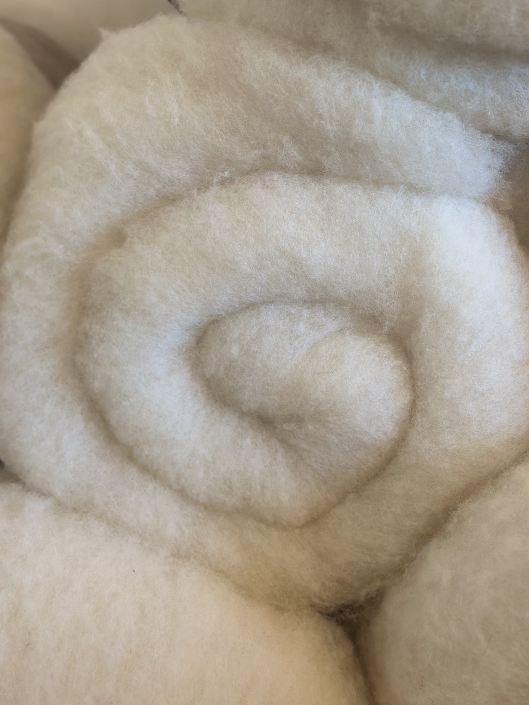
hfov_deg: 30.3
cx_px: 264
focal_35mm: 48
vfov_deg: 39.7
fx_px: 978
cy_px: 352
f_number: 1.78
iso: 250
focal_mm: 6.86
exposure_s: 1/50
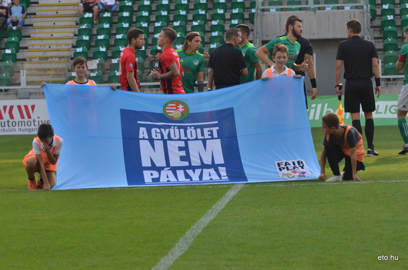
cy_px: 135
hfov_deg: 7.6
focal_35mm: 270
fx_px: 3054
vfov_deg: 5.1
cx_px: 204
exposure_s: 1/3200
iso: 2200
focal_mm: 180
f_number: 8
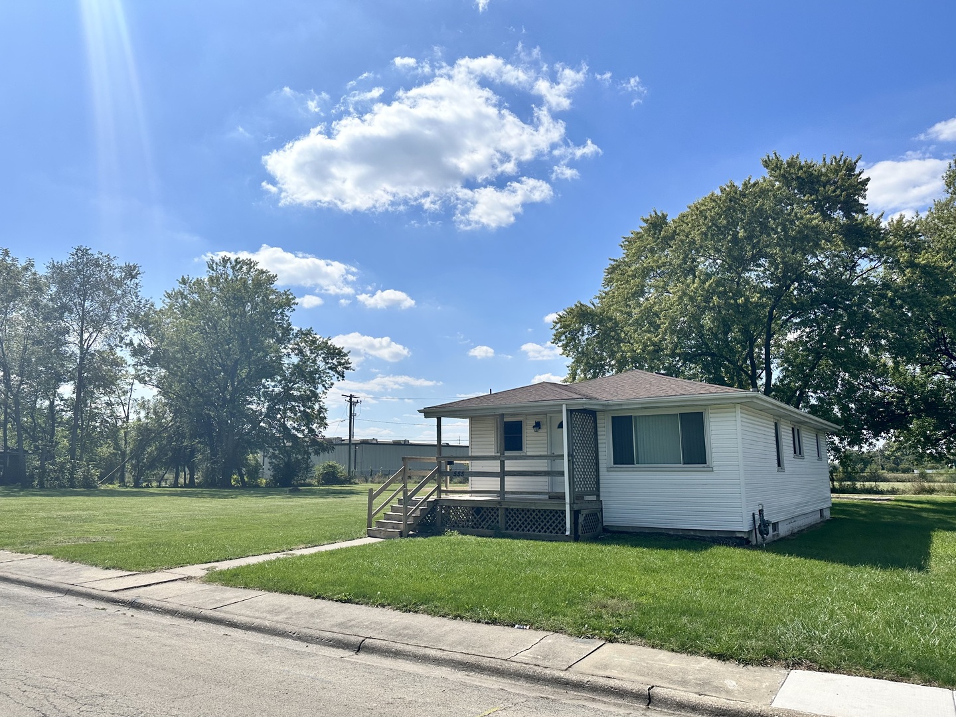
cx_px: 478
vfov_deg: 56.8
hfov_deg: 71.6
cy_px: 358
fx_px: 663
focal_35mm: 24
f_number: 1.78
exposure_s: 1/10753
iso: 80
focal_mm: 6.86
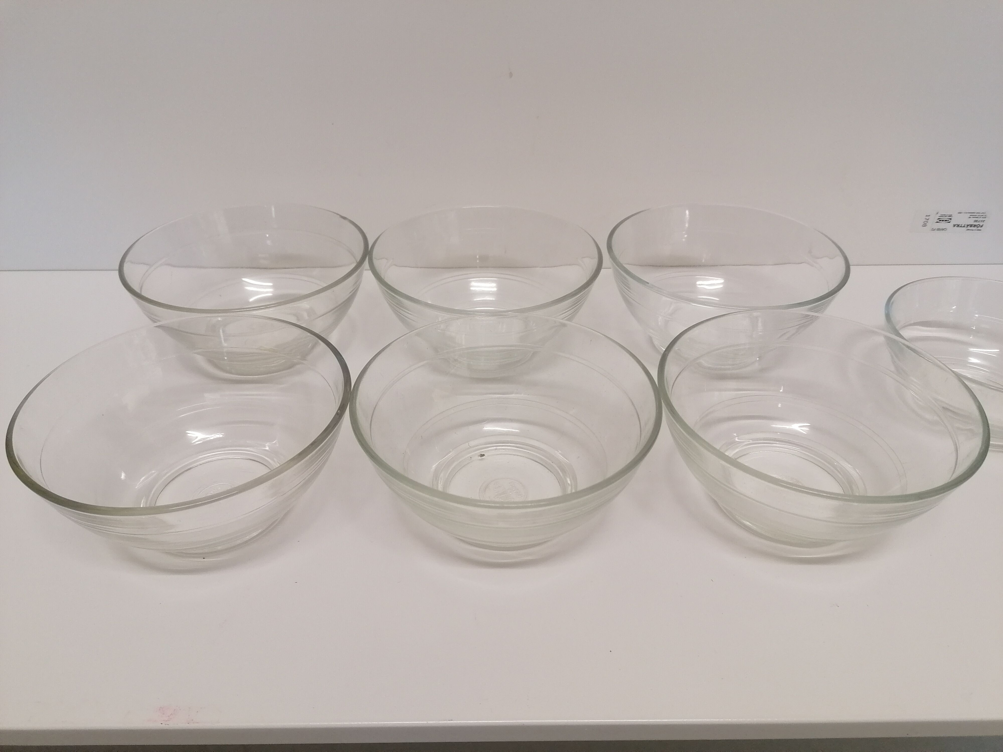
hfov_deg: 65.3
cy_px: 376
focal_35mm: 27
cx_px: 502
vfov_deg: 51.4
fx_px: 782
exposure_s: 1/33.3
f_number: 1.8
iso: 125
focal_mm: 4.75
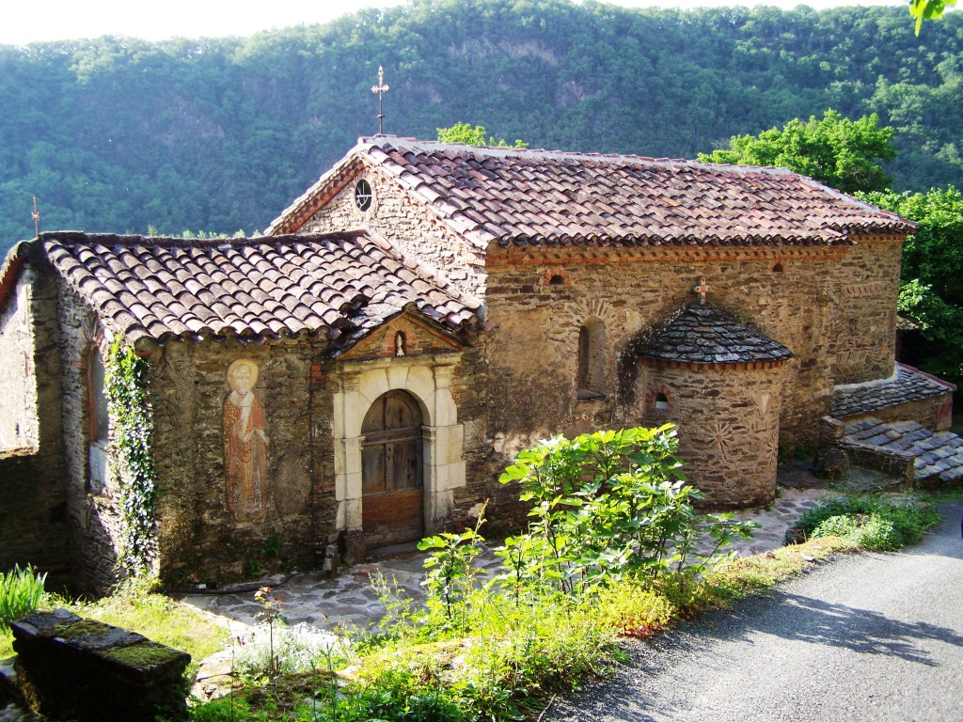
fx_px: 1057
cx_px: 482
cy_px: 361
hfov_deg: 49.0
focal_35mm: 38
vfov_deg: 37.7
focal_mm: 6.3
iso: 64
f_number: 2.8
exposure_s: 1/160
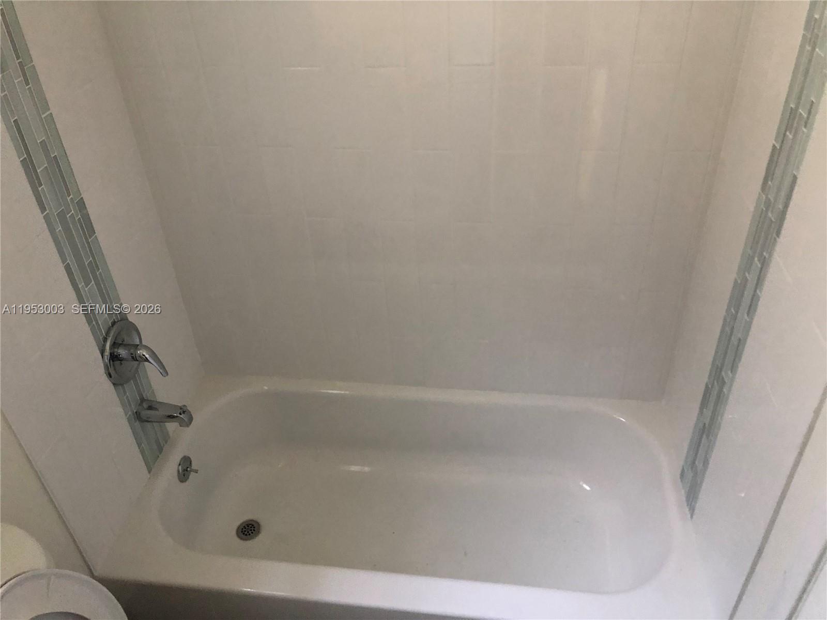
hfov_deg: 63.4
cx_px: 414
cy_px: 310
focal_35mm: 28
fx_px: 669
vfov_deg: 49.7
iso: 100
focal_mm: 4
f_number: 1.8
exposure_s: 1/13
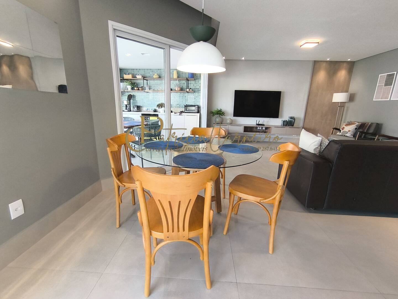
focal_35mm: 16
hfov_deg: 94.5
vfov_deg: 78.1
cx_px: 199
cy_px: 150
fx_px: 184
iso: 200
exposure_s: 1/60
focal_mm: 1.65
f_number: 2.2
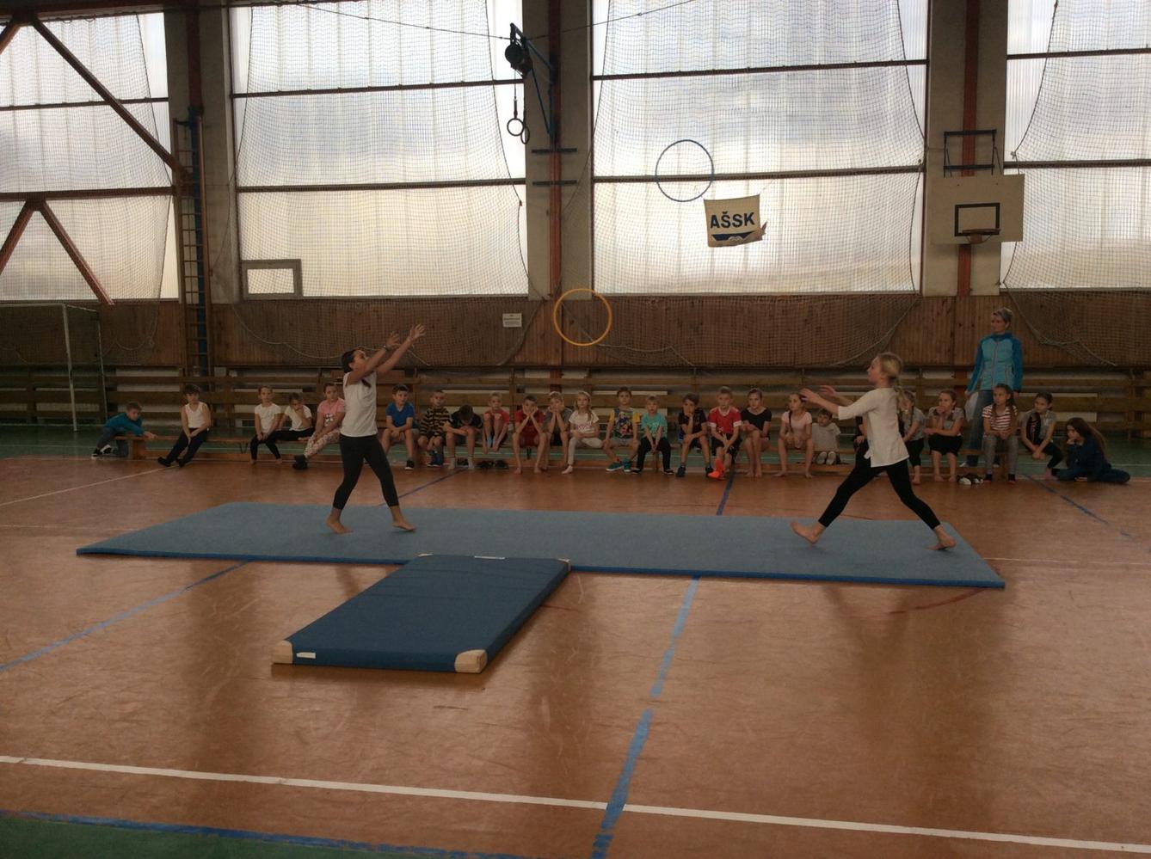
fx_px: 1062
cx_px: 576
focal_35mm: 32
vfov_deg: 44.0
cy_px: 430
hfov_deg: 56.9
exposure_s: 1/174
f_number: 2.4
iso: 32
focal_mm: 3.3
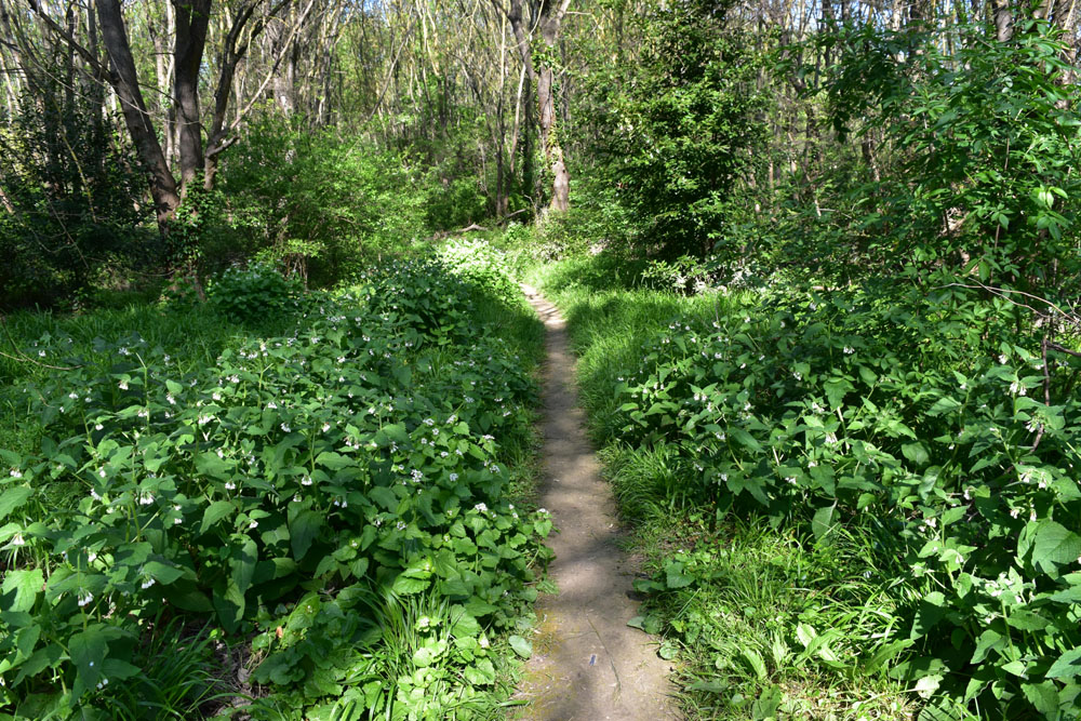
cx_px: 540
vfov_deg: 47.9
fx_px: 811
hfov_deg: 67.4
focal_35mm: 27
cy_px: 360
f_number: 9
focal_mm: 18
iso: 400
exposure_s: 1/200
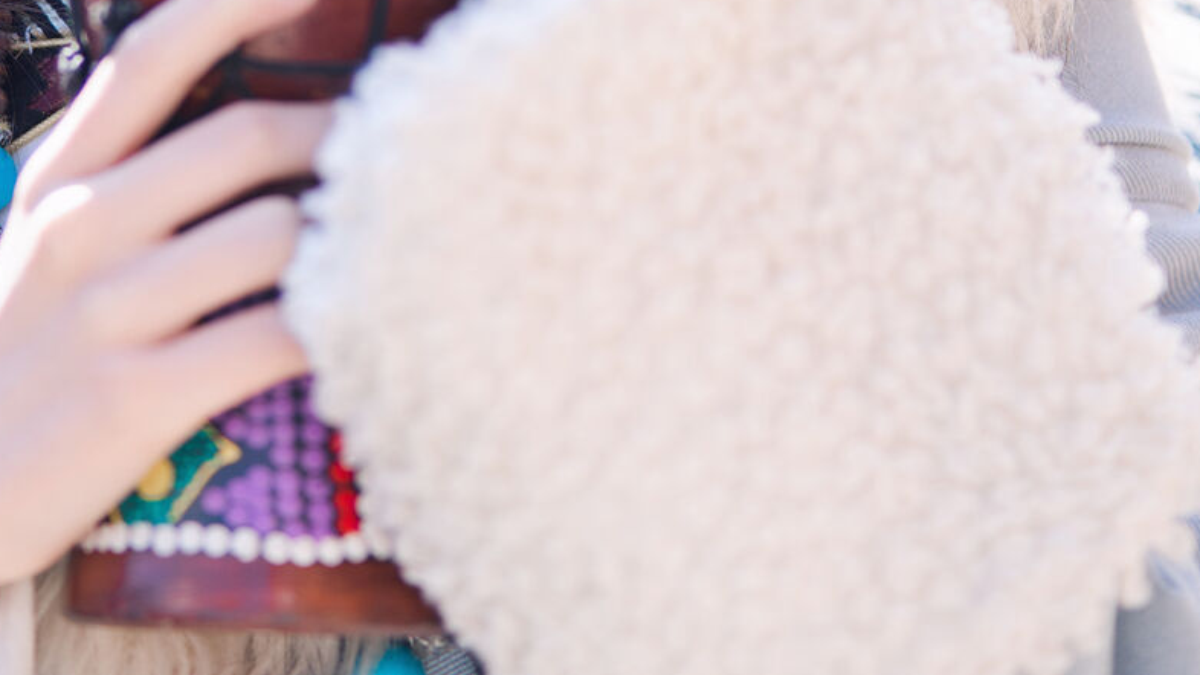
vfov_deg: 5.9
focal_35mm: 204
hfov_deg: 10.5
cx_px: 331
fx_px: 6491
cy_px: -383
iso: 125
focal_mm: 85
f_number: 2
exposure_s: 1/640
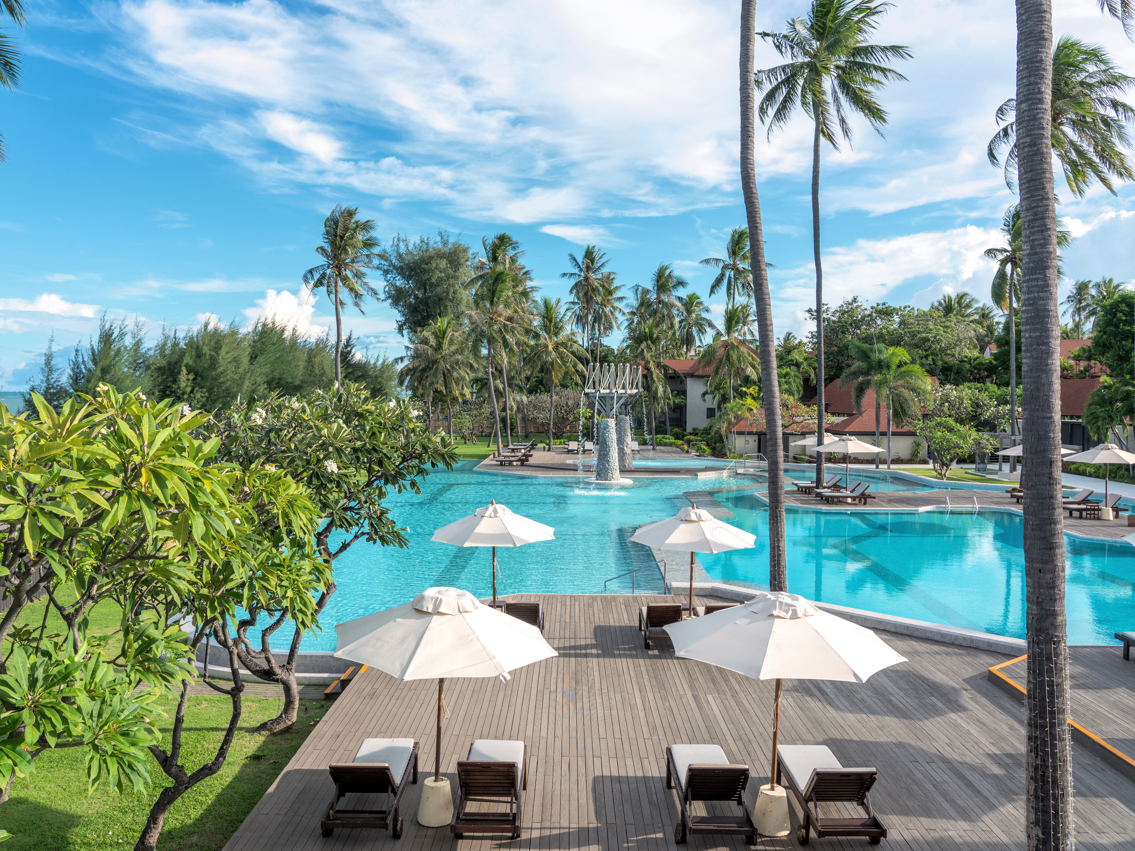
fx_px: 918
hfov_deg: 63.4
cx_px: 546
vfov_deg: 49.7
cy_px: 419
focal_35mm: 28
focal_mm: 24
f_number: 8
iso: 100
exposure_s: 1/200
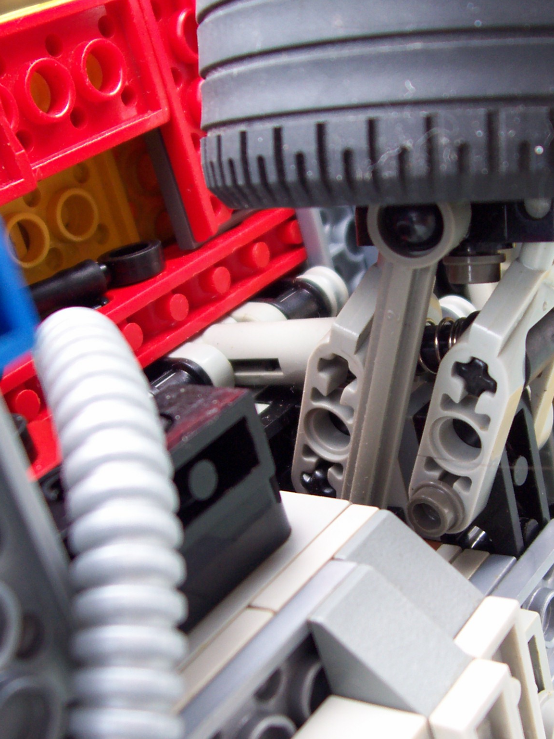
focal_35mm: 51
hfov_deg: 28.4
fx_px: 1088
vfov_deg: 37.4
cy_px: 427
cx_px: 351
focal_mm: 5.6
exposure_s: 1/106
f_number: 2.7
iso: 80
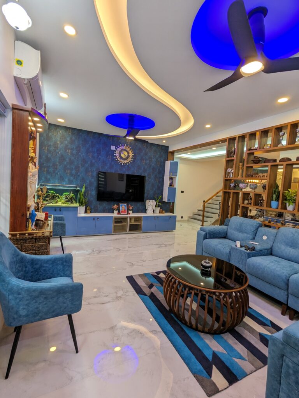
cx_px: 150
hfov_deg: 78.1
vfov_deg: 94.5
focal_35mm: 16
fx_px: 184
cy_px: 199
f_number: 2.2
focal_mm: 2.35
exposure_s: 1/100
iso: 87
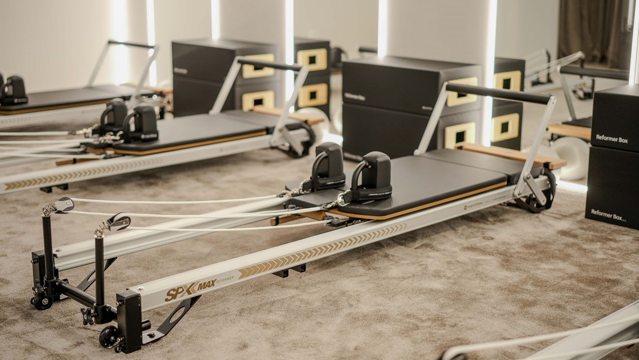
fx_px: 898
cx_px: 317
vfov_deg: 22.6
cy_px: 167
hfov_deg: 39.2
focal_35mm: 53
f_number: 1.4
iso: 320
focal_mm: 50
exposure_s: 1/125
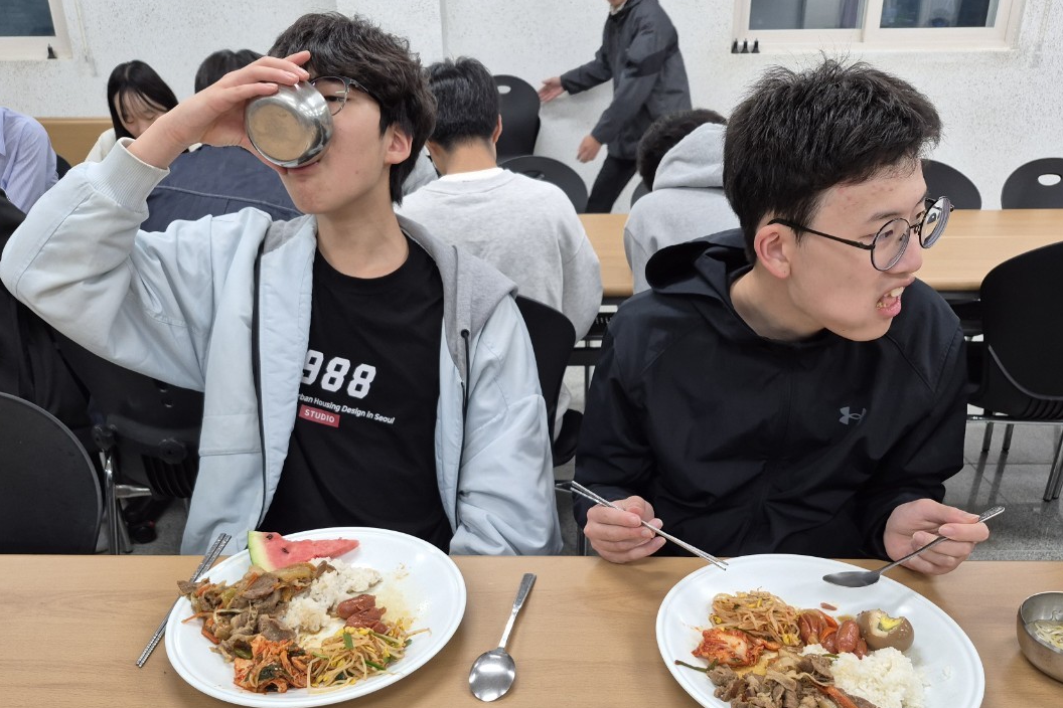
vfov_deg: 44.7
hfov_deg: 63.7
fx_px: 856
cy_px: 431
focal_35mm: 29
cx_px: 528
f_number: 1.8
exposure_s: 1/120
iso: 160
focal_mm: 5.4
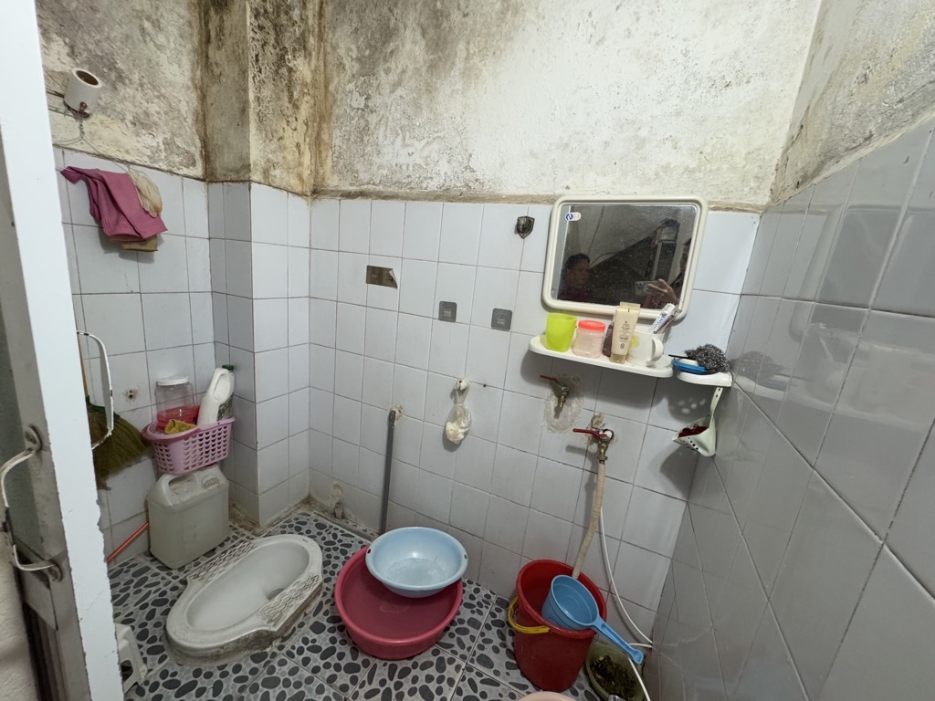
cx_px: 468
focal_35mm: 14
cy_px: 350
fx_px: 378
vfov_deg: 85.7
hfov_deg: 102.1
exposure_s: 1/100
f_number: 2.2
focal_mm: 2.22
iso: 320
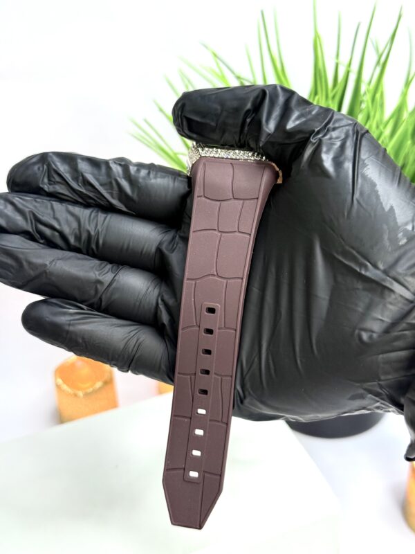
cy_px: 277
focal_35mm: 48
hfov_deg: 30.3
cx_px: 208
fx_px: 767
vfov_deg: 39.7
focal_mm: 6.76
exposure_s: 1/100
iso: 125
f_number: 1.78
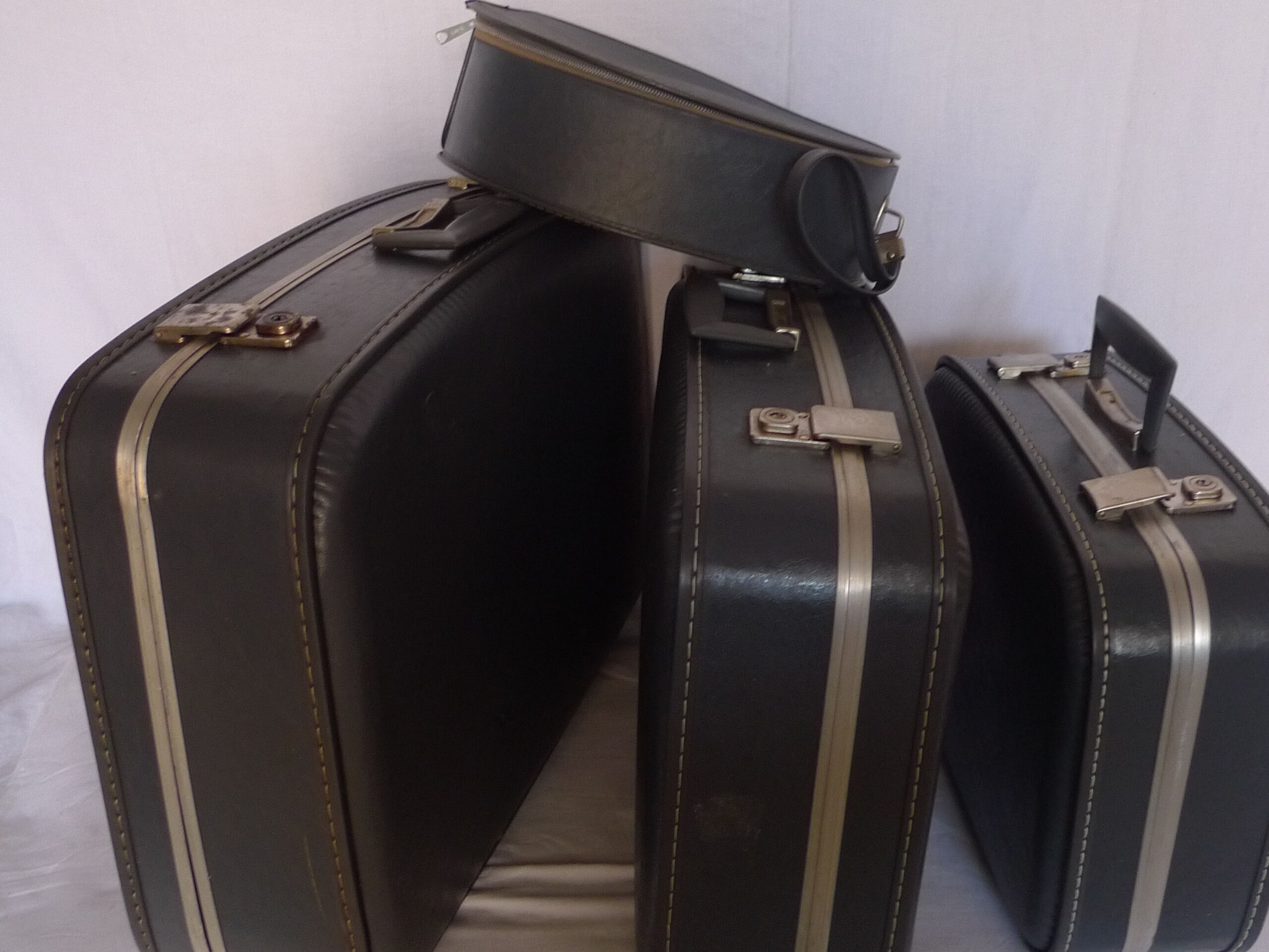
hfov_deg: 50.1
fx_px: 1357
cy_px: 524
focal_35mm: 37
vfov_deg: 38.6
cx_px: 686
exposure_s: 1/30
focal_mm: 5.4
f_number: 2.1
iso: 160
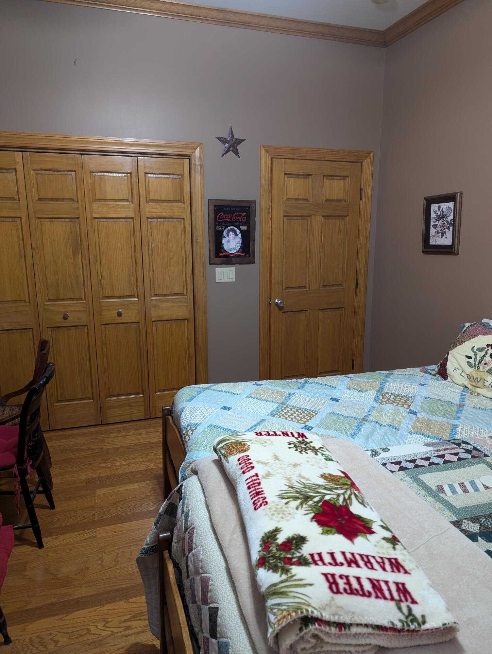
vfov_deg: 71.5
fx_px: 454
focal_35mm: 24
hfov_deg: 56.9
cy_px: 327
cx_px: 246
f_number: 1.68
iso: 401
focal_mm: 6.9
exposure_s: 1/24
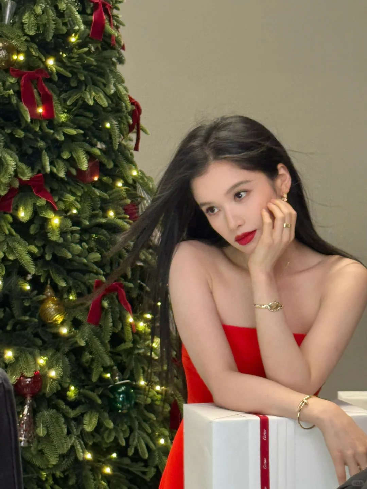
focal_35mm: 26
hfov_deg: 53.1
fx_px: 368
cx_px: 184
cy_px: 244
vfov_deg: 67.3
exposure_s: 1/60
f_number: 1.5
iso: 125
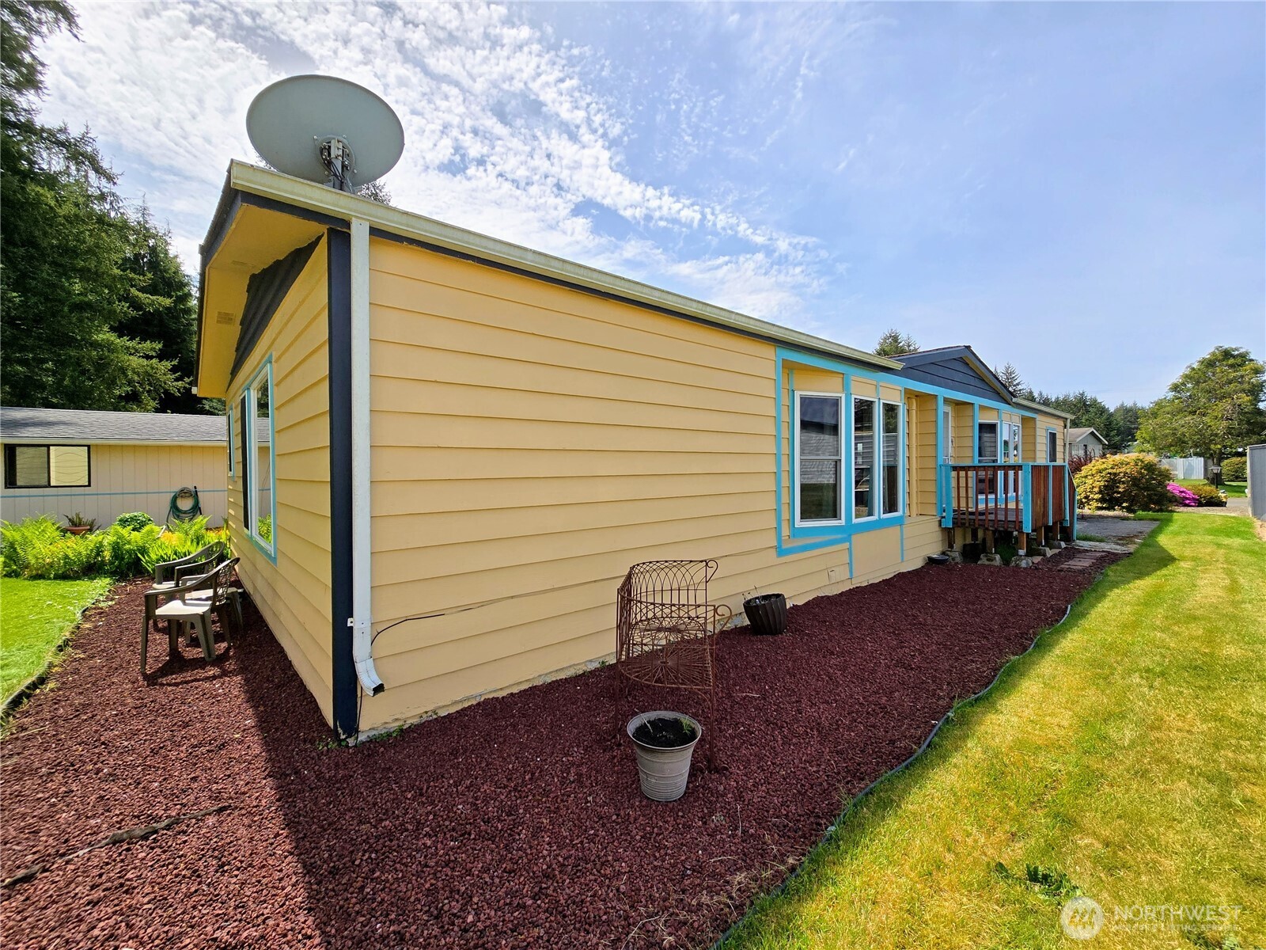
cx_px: 633
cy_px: 475
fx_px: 475
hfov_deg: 106.2
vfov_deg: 89.9
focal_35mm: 13
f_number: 2.2
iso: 50
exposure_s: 1/1742
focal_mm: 2.2
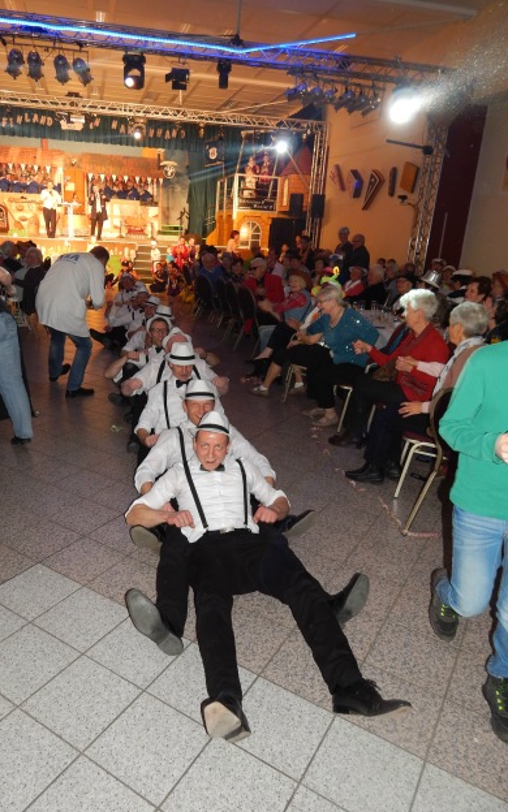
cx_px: 212
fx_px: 554
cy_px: 405
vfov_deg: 72.5
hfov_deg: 49.1
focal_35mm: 25
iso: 200
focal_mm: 4
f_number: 3
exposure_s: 1/30
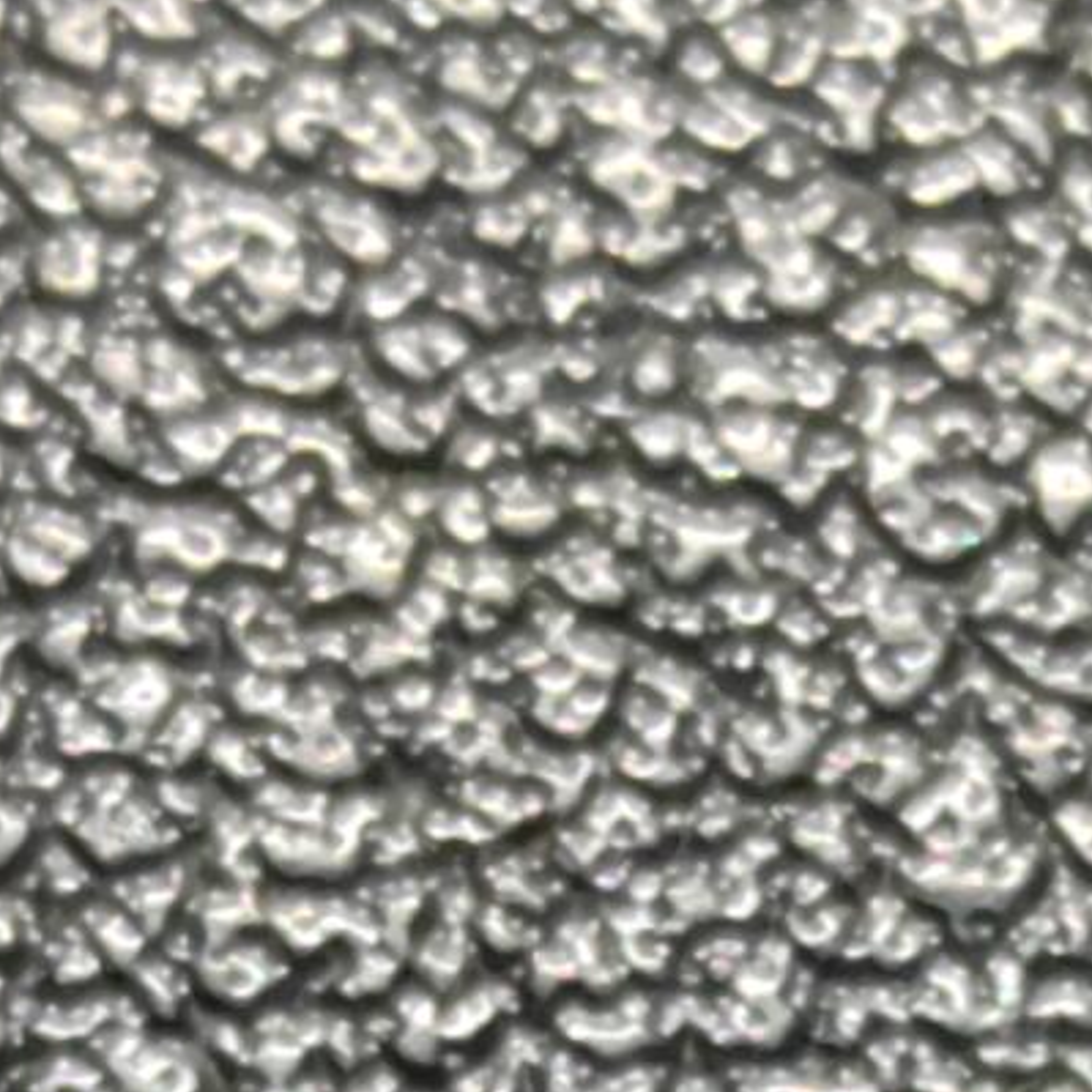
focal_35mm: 311
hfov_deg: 5.6
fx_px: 11100
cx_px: 1122
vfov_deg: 5.5
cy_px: 2452
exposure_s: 1/100
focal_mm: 5.75
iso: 125
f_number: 2
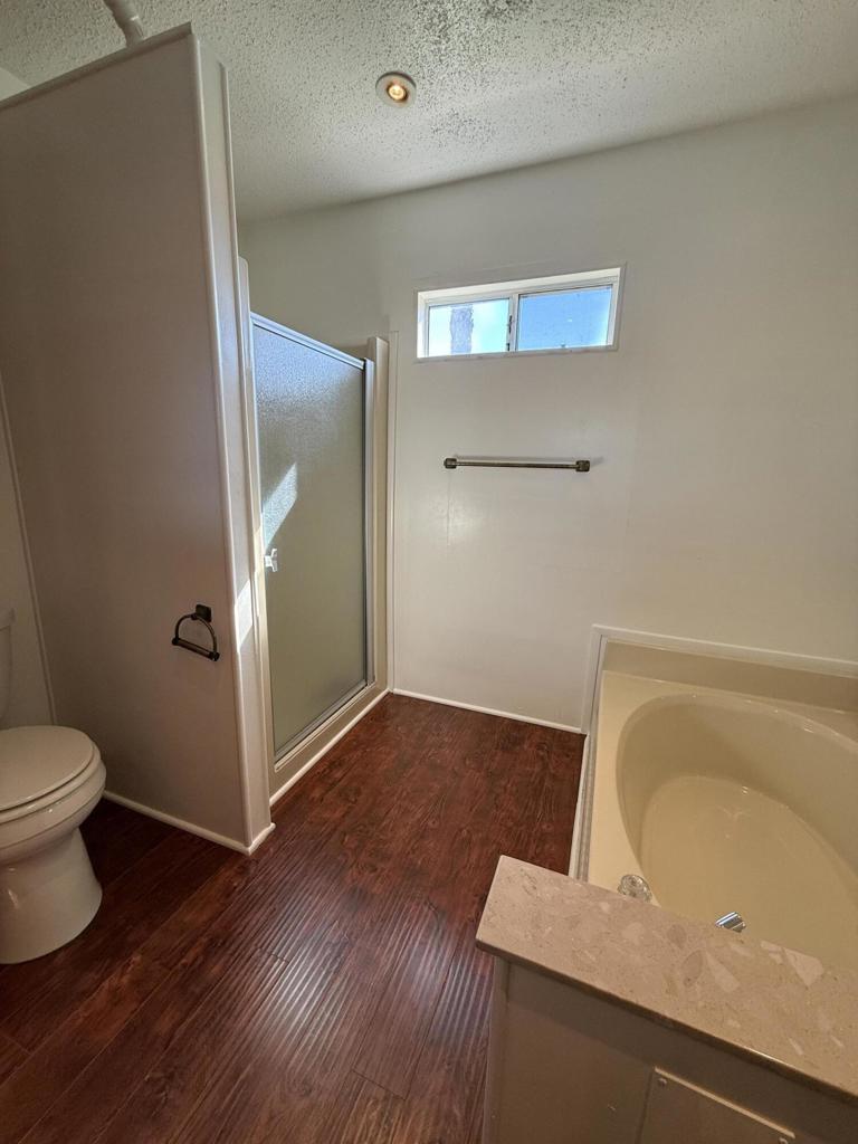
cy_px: 572
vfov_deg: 102.1
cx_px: 429
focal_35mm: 14
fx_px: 463
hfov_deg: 85.7
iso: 100
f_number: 2.2
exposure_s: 1/120
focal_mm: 2.22
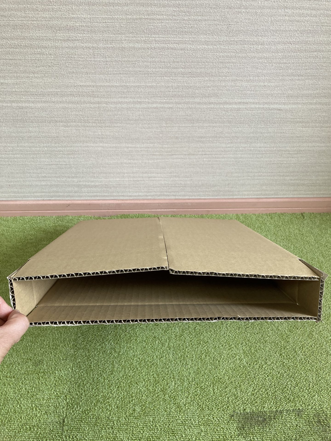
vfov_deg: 63.4
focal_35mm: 28
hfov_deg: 49.7
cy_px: 220
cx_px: 166
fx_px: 357
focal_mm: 3.99
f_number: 1.8
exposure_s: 1/60
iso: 80
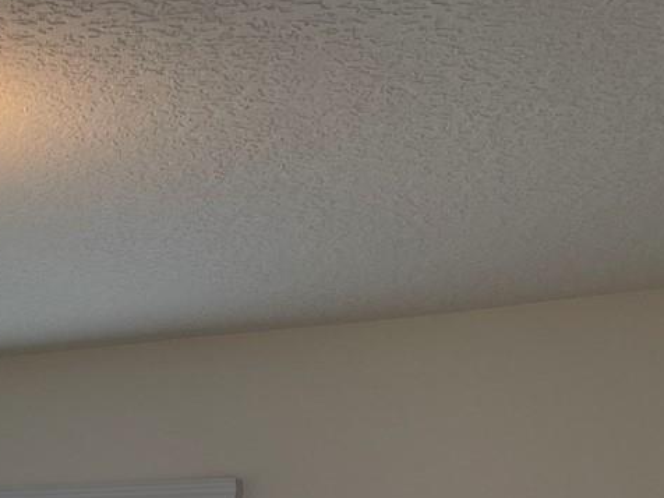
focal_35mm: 84
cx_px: -199
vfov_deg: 16.0
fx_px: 1611
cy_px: 763
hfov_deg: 21.1
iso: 40
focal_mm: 5.1
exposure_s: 1/120
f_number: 1.6
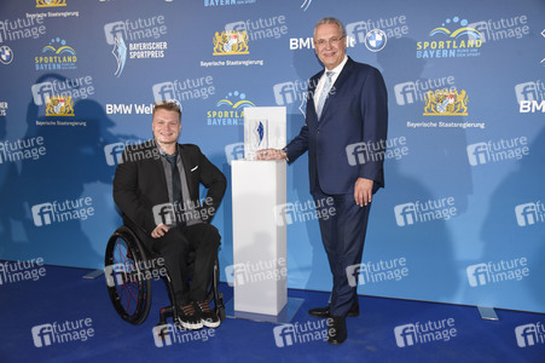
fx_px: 469
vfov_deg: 42.3
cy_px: 182
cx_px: 272
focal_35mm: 31
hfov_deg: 60.3
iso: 2500
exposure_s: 1/80
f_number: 6.3
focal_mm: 31
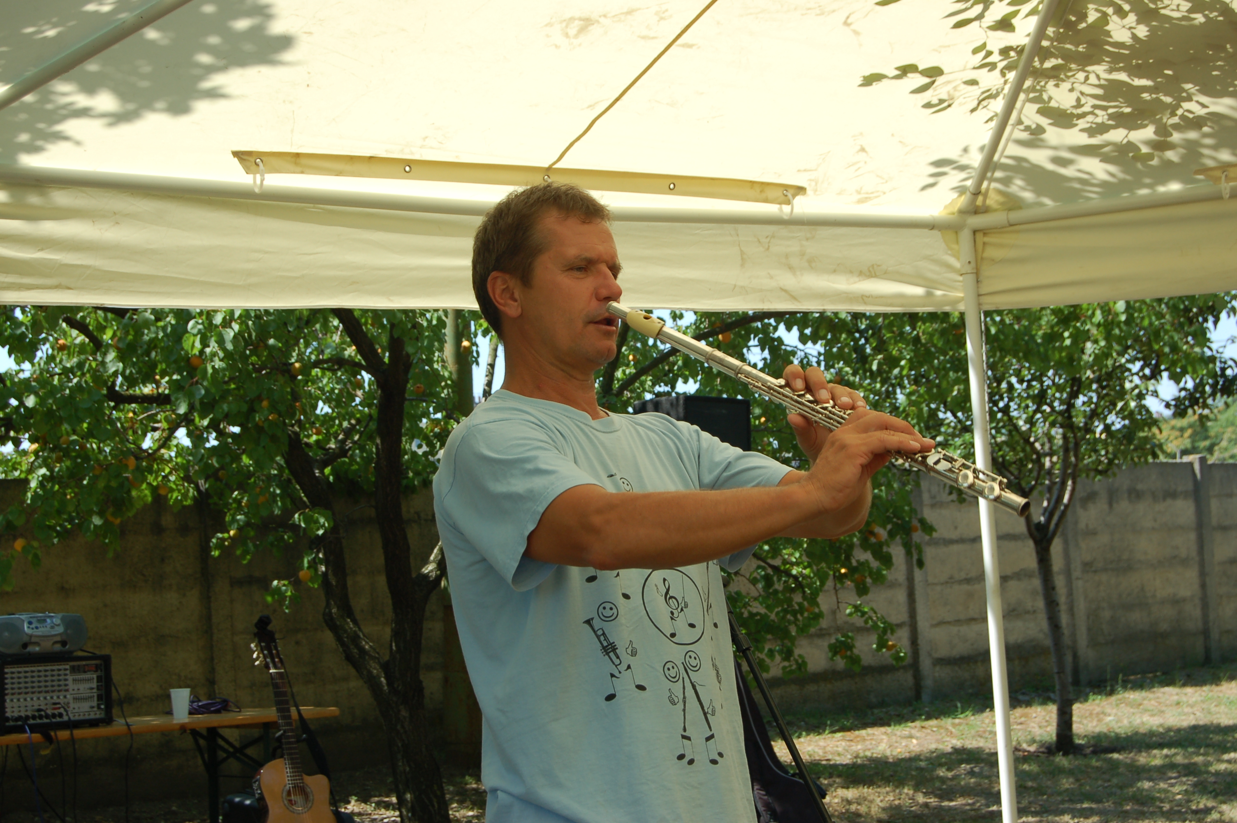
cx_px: 618
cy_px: 412
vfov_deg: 22.6
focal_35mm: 60
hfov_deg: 33.4
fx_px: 2060
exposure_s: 1/250
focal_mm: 40
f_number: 8
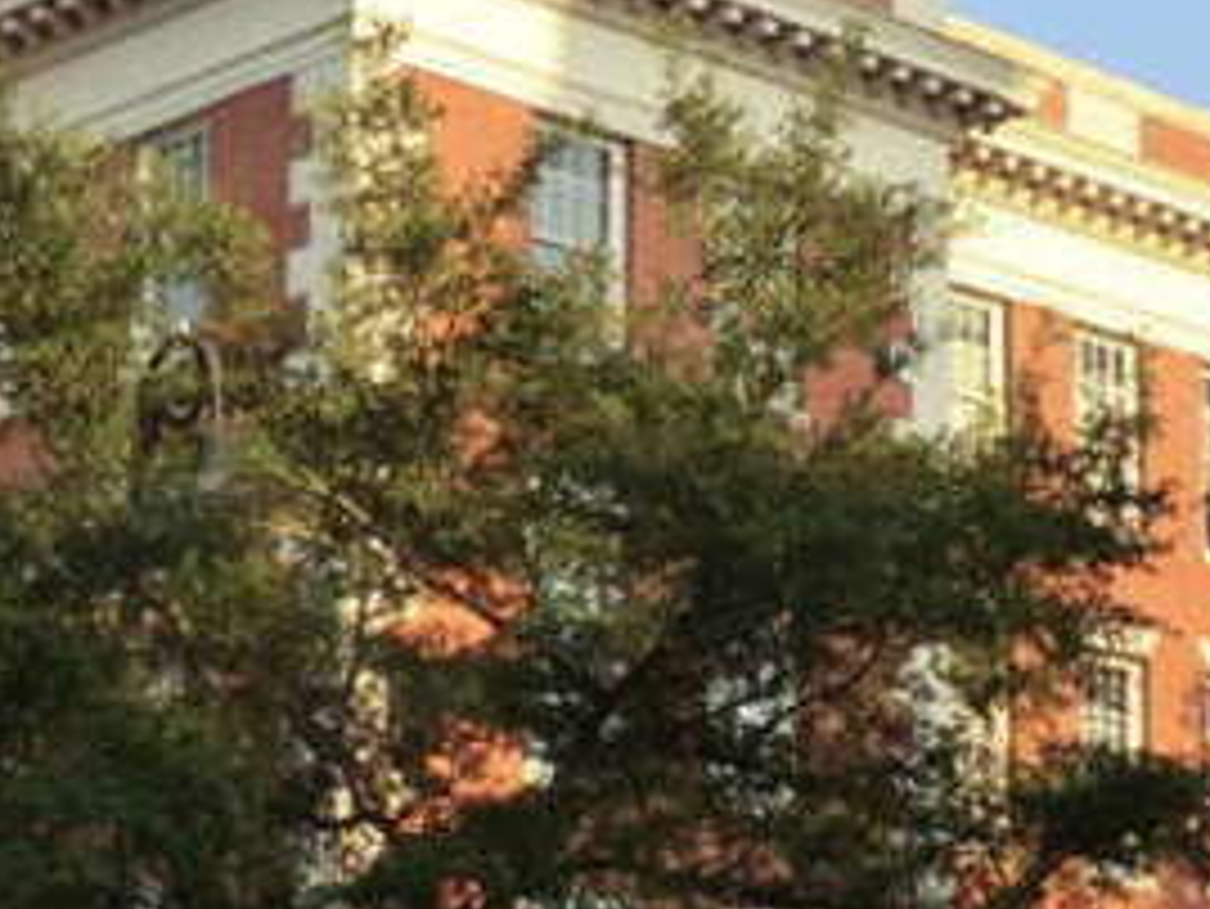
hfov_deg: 19.4
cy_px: 724
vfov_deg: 14.6
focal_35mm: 101
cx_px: 774
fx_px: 3532
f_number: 3.6
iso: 80
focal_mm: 6.1
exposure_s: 1/400
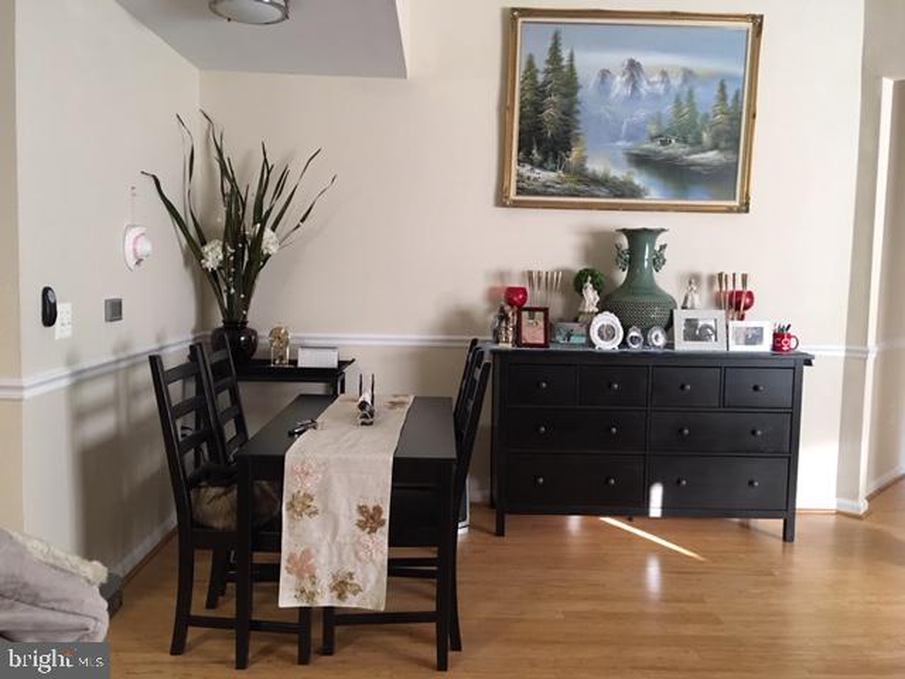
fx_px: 758
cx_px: 452
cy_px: 340
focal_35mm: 29
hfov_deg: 61.7
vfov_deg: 48.2
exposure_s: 1/15
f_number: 2.2
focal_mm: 4.15
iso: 100
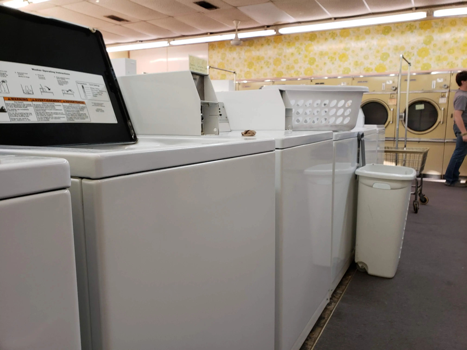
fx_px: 351
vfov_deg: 53.1
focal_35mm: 26
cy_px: 175
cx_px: 234
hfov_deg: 67.3
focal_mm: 4.3
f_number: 2.4
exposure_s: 1/60
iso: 160
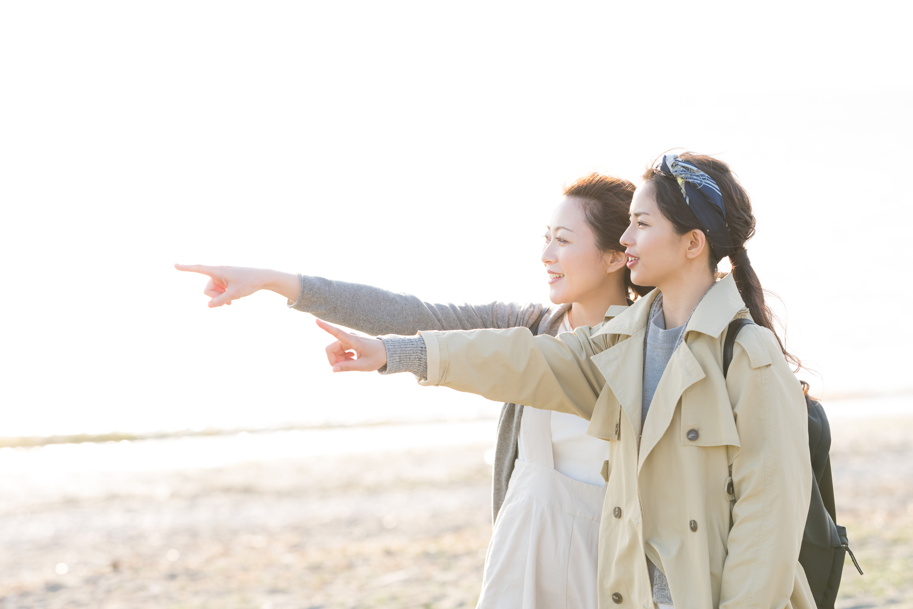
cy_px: 304
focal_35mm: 135
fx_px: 3424
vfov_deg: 10.2
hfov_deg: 15.2
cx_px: 456
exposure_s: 1/400
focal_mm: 135
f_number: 4
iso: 320
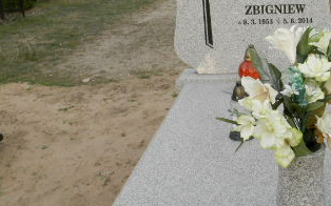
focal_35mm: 54
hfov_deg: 36.7
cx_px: 248
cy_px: 101
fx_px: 487
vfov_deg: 24.0
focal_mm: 4.5
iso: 80
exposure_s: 1/100
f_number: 3.1
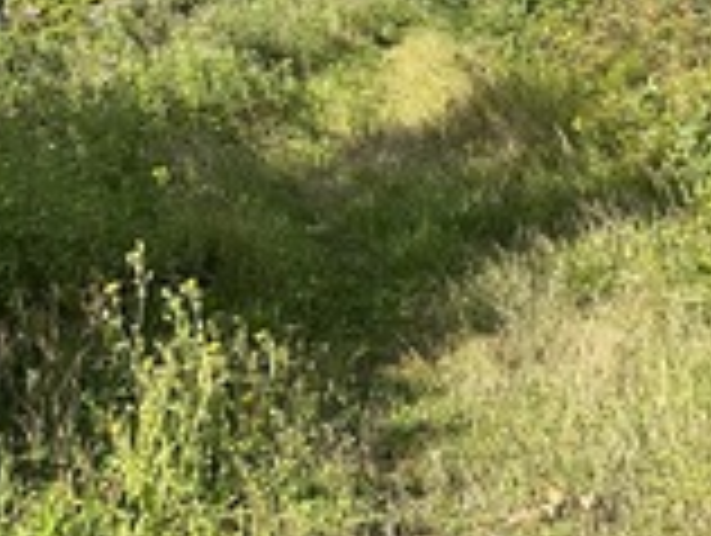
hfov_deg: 21.4
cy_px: -149
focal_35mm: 91
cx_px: 198
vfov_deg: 15.5
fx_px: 1872
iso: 80
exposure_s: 1/2732
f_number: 1.78
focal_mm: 6.86
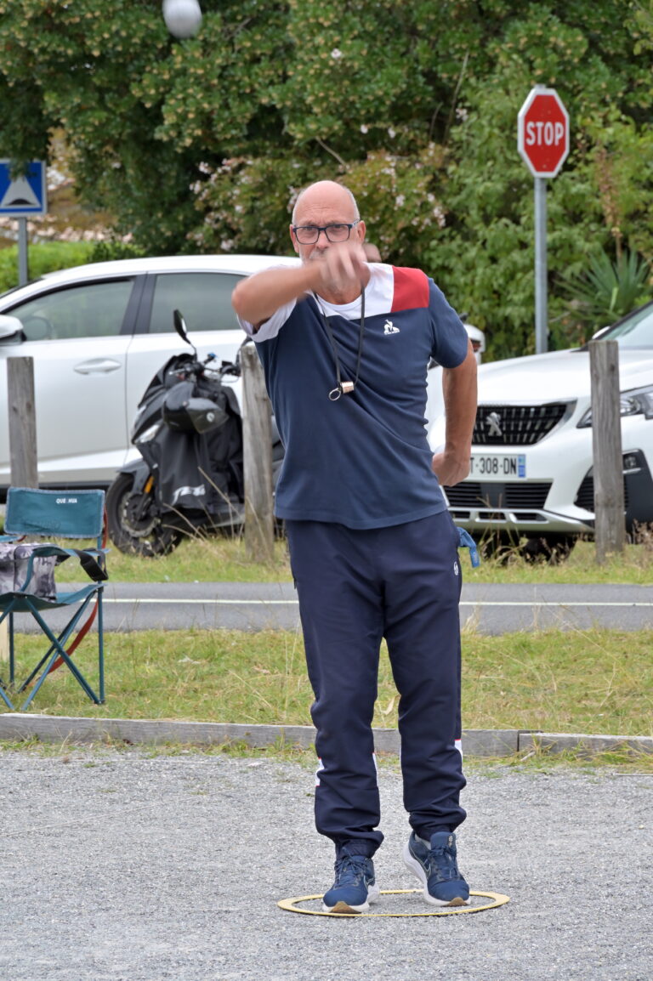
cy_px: 490
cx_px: 326
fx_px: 5039
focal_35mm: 185
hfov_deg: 7.4
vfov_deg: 11.1
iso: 400
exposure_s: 1/100
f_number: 13
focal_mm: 185
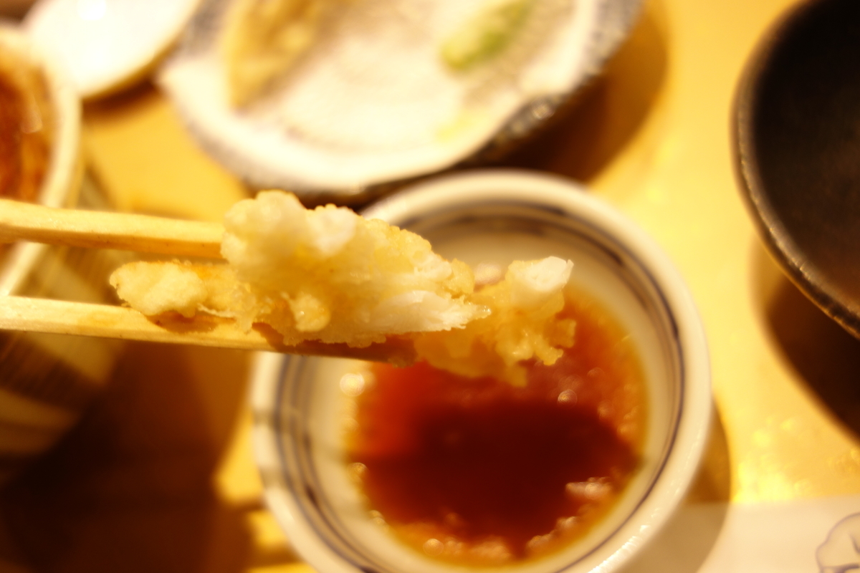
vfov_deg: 46.4
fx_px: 669
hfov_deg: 65.5
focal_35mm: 28
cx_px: 430
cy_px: 286
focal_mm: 10.4
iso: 125
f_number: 1.8
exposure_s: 1/30
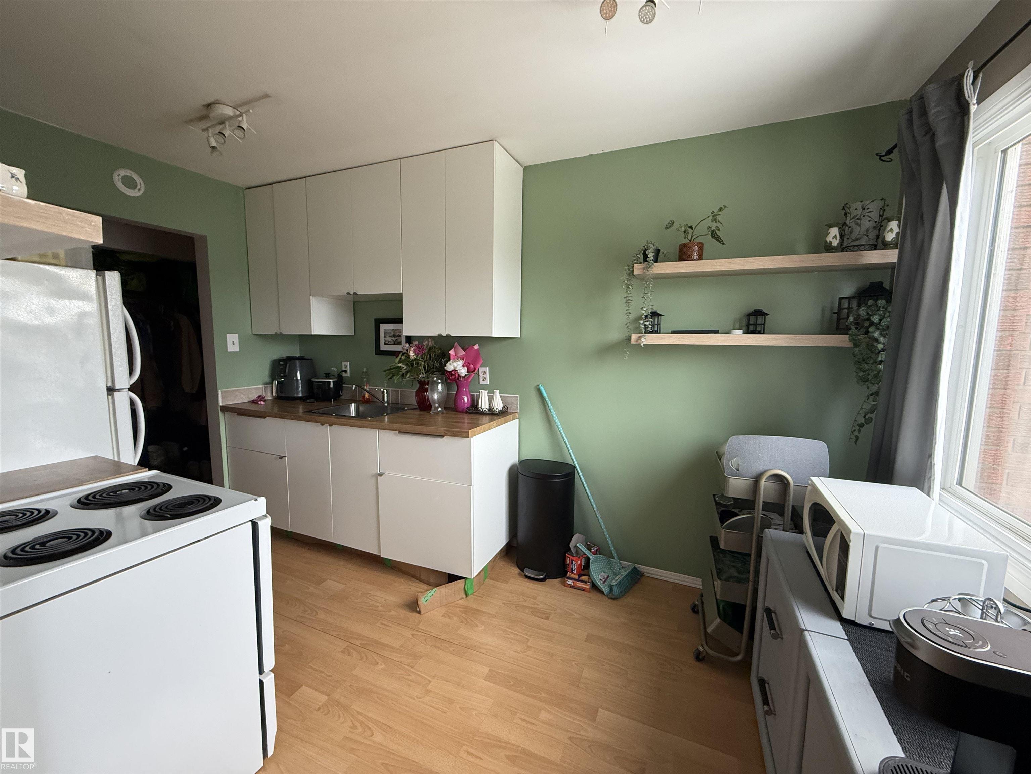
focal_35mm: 14
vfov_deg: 85.7
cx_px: 516
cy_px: 387
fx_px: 417
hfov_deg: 102.1
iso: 320
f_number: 2.2
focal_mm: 2.22
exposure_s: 1/99
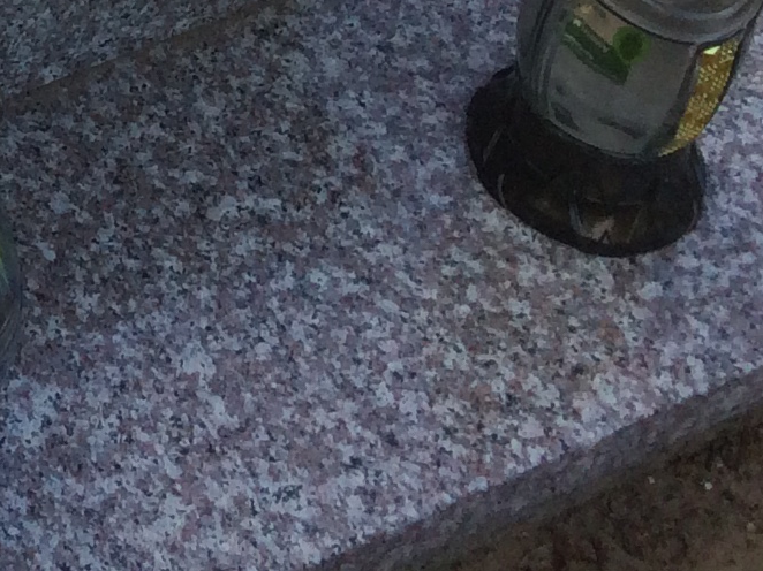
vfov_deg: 9.2
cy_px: -831
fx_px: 3151
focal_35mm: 143
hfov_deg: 12.1
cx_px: -795
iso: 32
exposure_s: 1/733
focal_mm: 4.15
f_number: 2.2
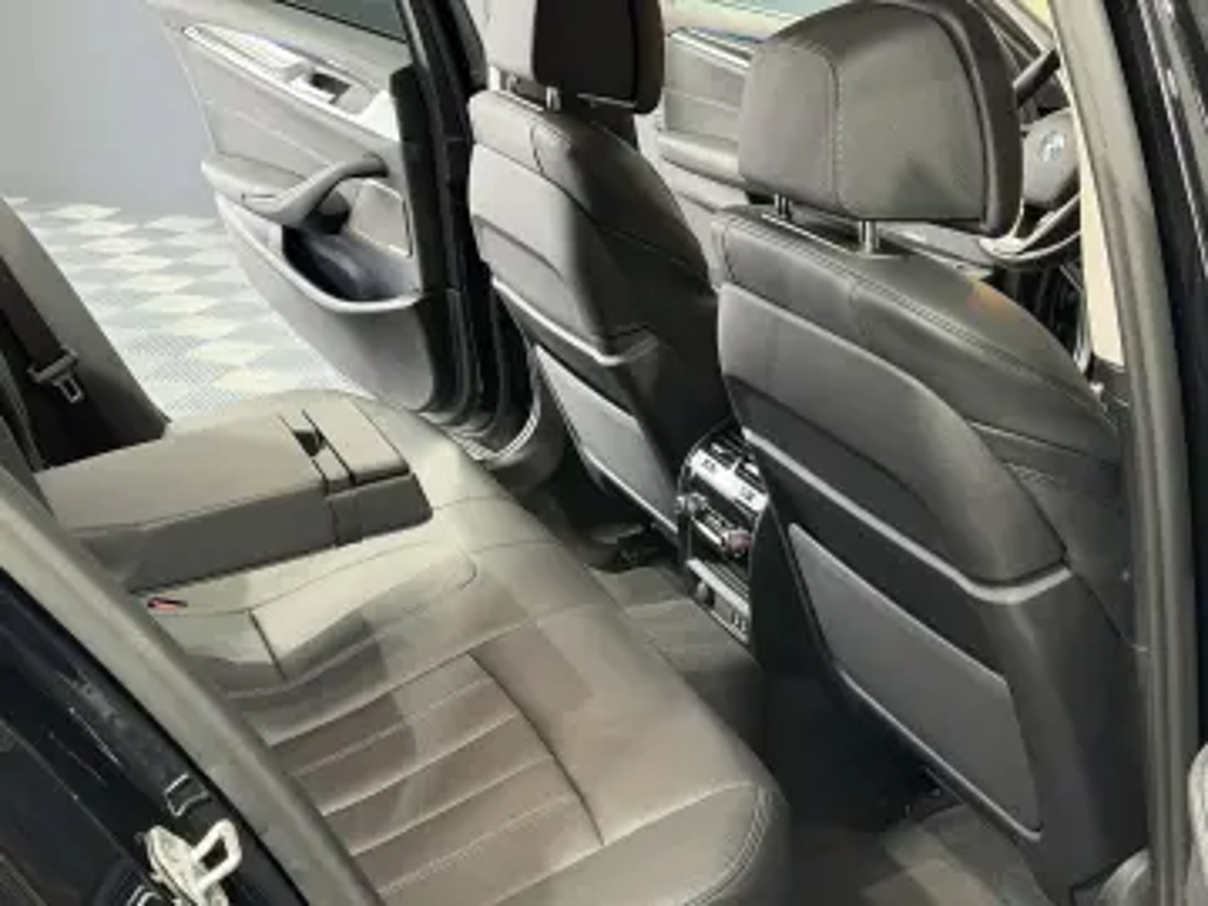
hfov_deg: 39.7
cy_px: 453
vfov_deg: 30.3
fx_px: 1675
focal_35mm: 48
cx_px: 604
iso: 320
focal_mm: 6.76
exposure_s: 1/33
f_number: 1.78
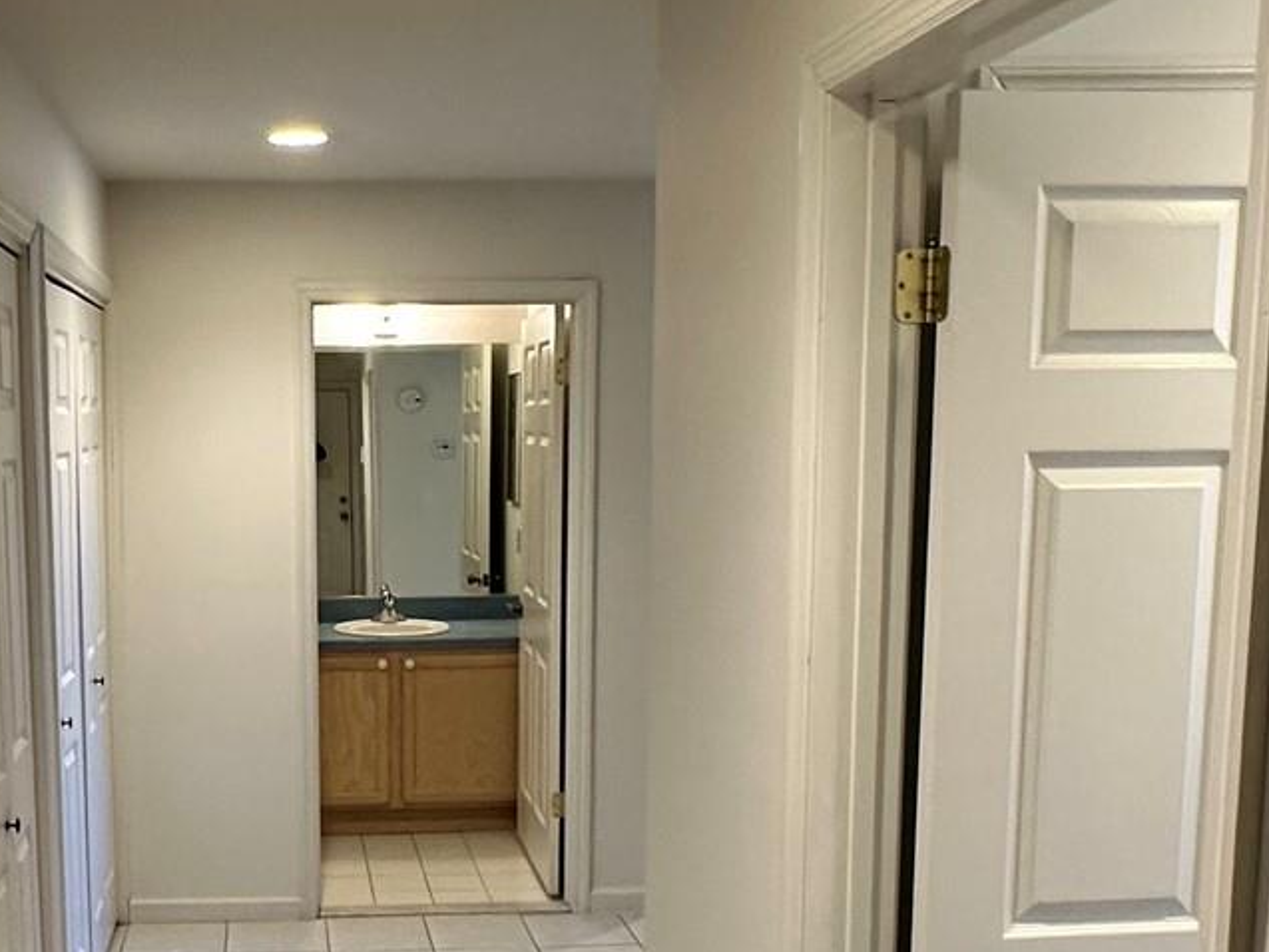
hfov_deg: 41.1
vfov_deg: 31.9
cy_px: 653
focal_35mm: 45
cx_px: 353
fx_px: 1650
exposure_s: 1/60
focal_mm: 2.22
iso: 250
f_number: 2.2
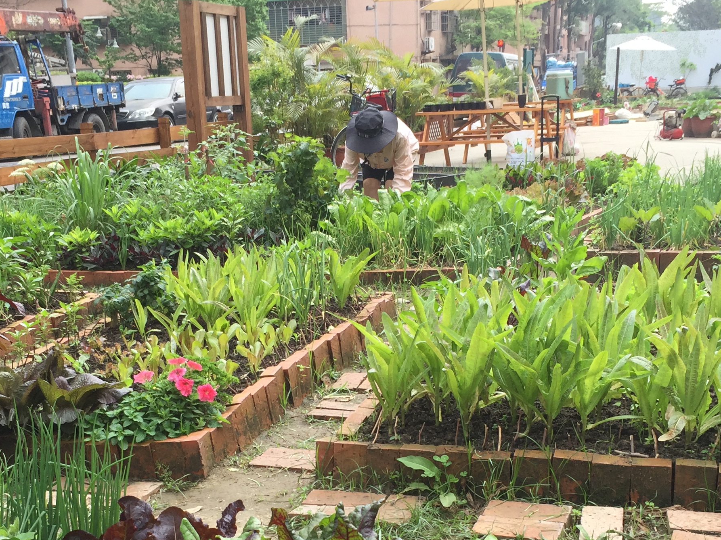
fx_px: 1104
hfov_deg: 36.2
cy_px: 454
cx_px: 345
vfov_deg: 26.8
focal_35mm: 53
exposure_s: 1/494
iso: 32
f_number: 2.2
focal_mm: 4.15
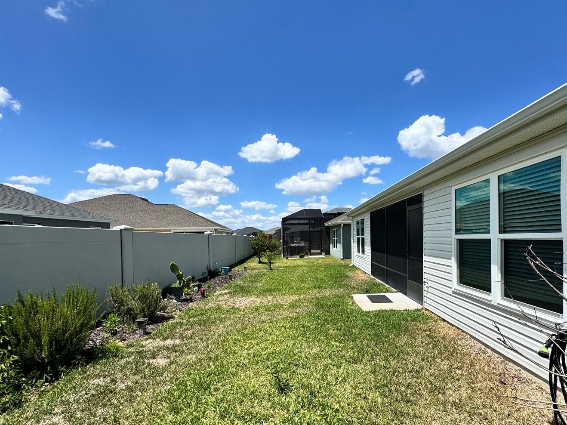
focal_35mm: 17
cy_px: 243
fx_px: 278
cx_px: 313
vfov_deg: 74.3
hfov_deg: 90.7
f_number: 2.2
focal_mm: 2.22
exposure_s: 1/2985
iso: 50
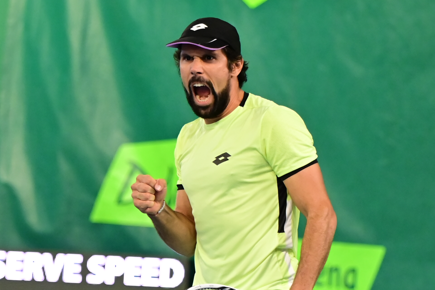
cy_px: 145
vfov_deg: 9.1
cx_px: 218
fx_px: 1812
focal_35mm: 150
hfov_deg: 13.7
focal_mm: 150
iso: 3600
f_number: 2.8
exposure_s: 1/640
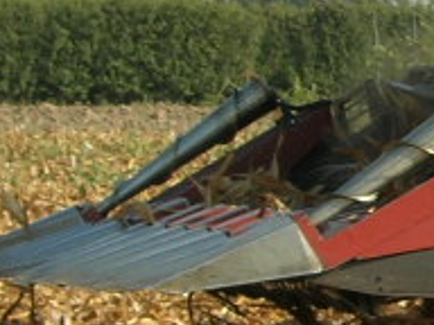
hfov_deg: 5.0
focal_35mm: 385
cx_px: 961
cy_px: 99
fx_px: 4827
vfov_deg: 3.9
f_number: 6.3
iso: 64
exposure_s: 1/255
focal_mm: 14.9
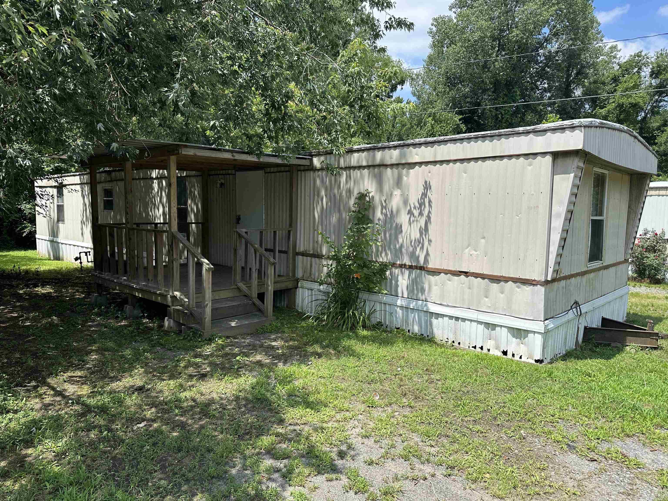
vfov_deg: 56.8
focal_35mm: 24
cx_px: 334
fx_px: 463
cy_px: 250
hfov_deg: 71.6
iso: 80
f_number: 1.78
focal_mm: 6.86
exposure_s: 1/2732
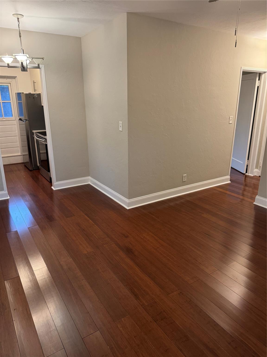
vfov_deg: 71.6
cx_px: 134
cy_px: 178
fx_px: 247
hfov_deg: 56.8
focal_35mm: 24
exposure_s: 1/60
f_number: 1.78
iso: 320
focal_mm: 6.76
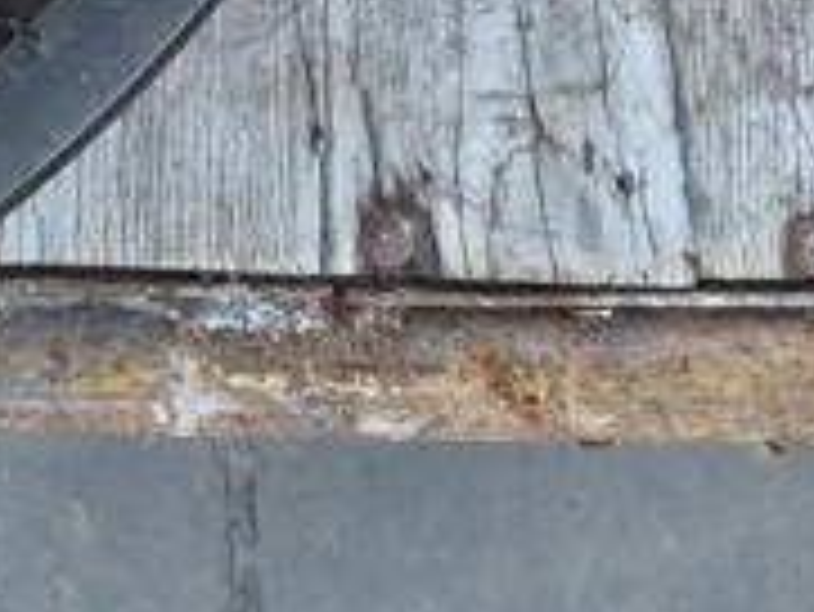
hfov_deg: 12.9
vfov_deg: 9.9
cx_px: -944
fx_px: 2988
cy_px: -994
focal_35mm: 127
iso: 25
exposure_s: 1/180
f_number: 1.8
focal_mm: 5.4
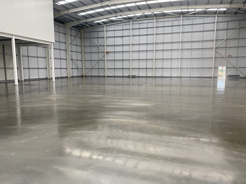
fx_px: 185
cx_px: 123
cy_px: 92
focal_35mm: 26
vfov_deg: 53.1
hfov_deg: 67.3
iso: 32
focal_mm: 4.25
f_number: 1.8
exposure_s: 1/122
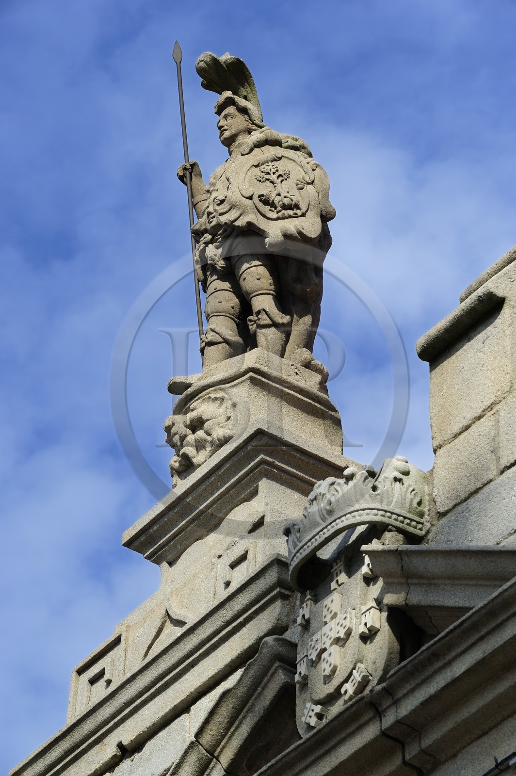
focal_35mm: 140
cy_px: 388
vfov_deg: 14.7
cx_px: 258
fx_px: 3015
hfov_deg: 9.8
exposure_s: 1/320
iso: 200
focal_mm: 140
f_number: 10
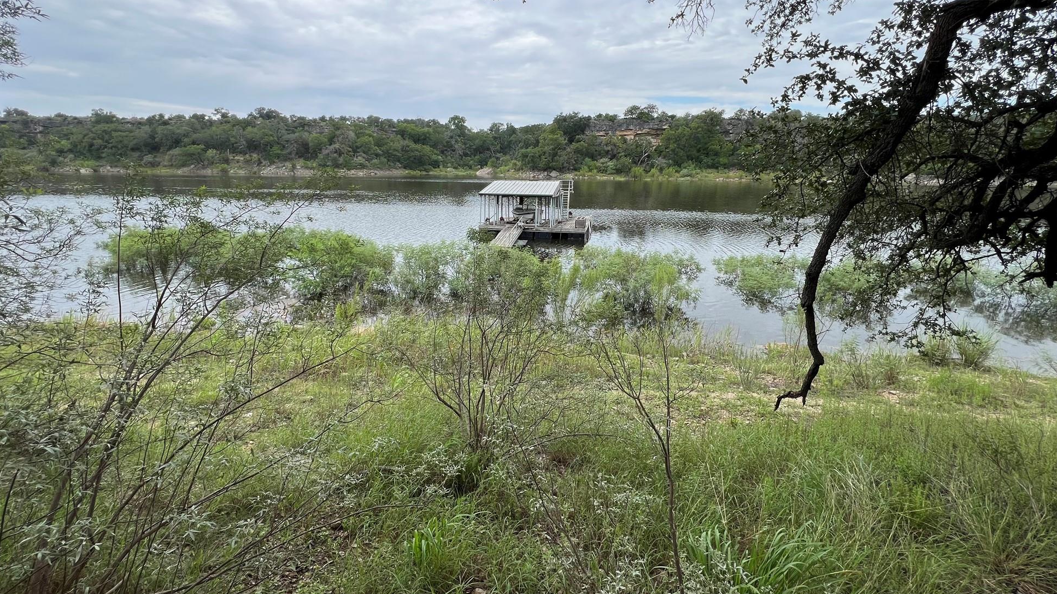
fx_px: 420
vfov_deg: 69.9
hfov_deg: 102.9
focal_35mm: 15
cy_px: 243
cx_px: 505
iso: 32
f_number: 1.8
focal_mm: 1.57
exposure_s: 1/433
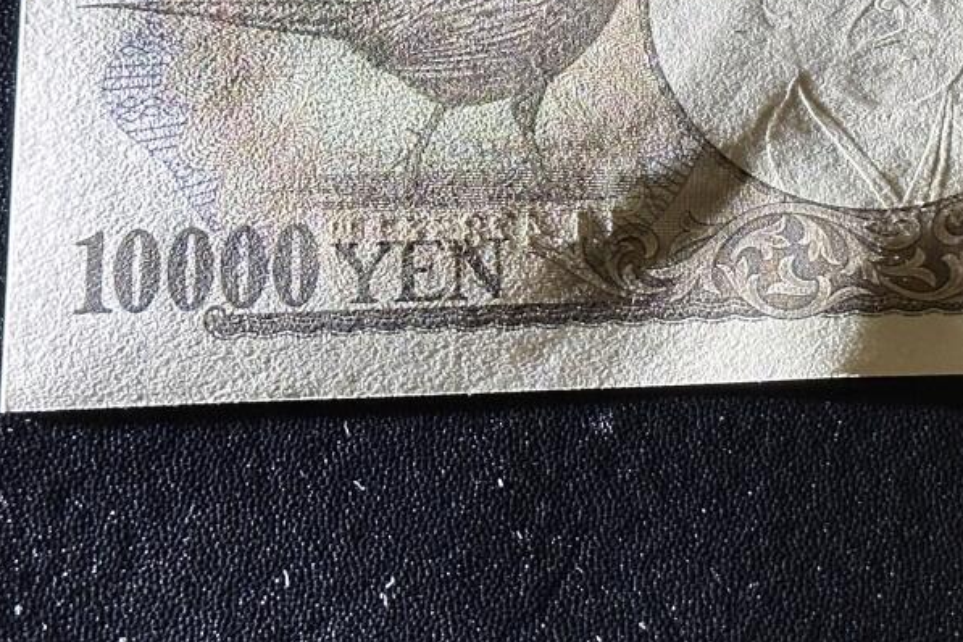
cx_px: 890
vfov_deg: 11.6
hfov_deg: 17.2
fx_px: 3130
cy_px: 50
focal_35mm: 117
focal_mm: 6.86
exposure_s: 1/50
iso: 250
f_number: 1.78
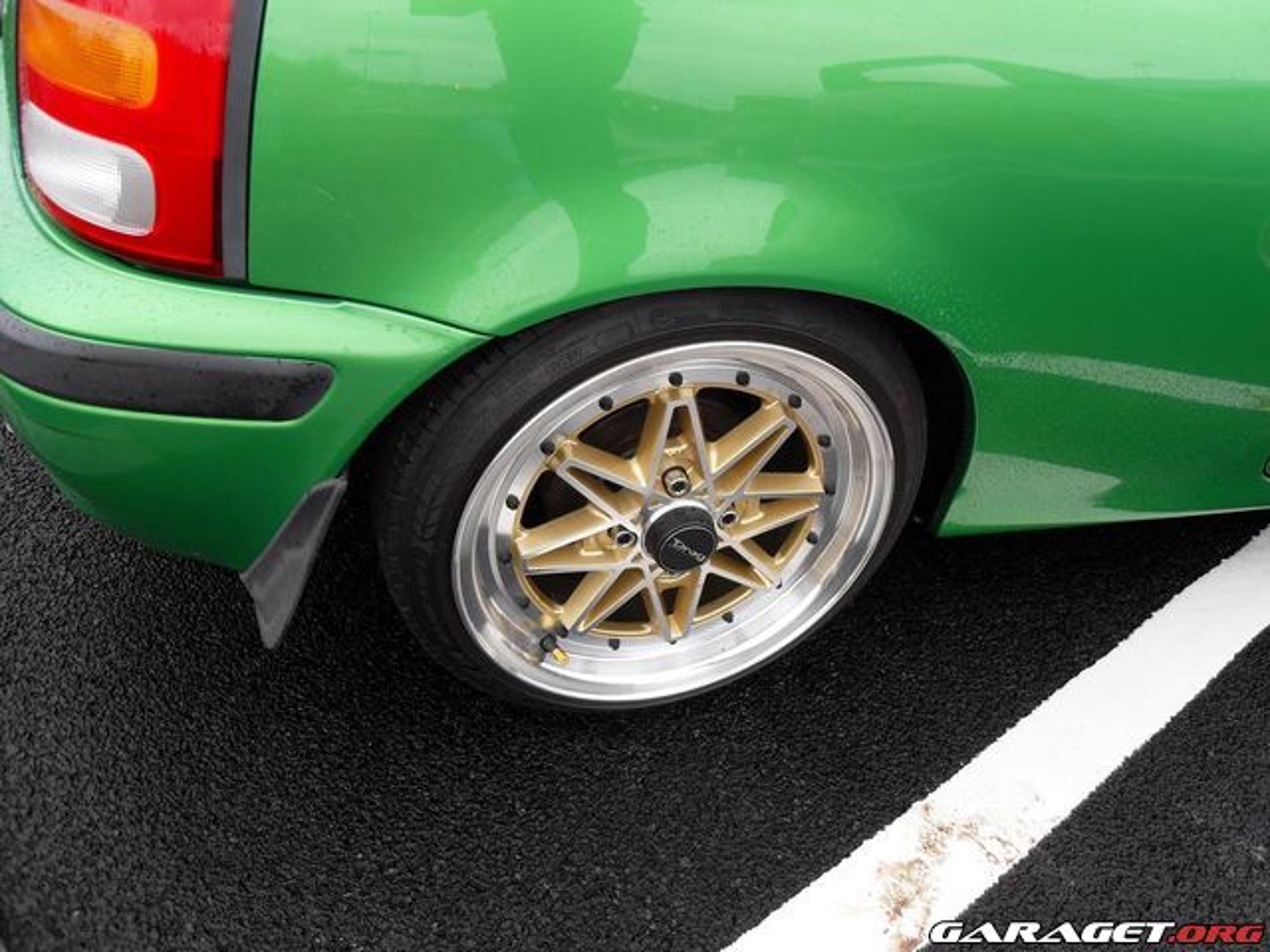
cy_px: 476
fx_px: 1027
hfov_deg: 63.4
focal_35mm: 28
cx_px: 635
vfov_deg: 49.7
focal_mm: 6
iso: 80
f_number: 2.8
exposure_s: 1/180
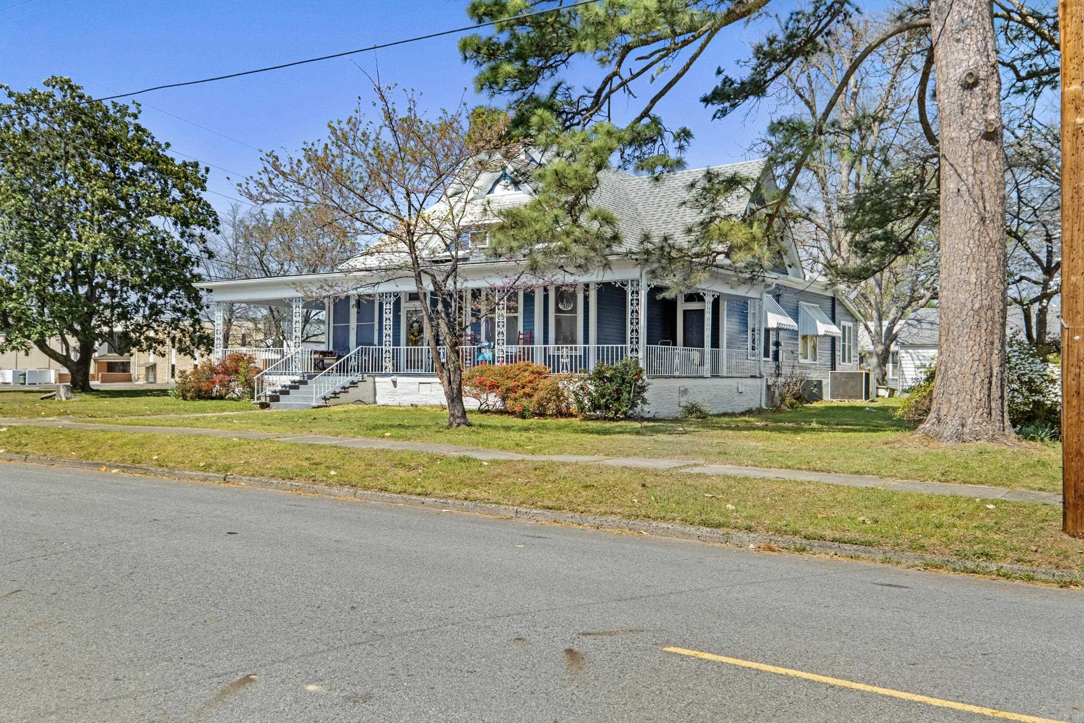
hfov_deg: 60.3
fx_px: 933
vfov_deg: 42.3
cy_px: 362
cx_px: 542
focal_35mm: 31
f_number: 8
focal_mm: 20.9
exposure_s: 1/125
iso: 400
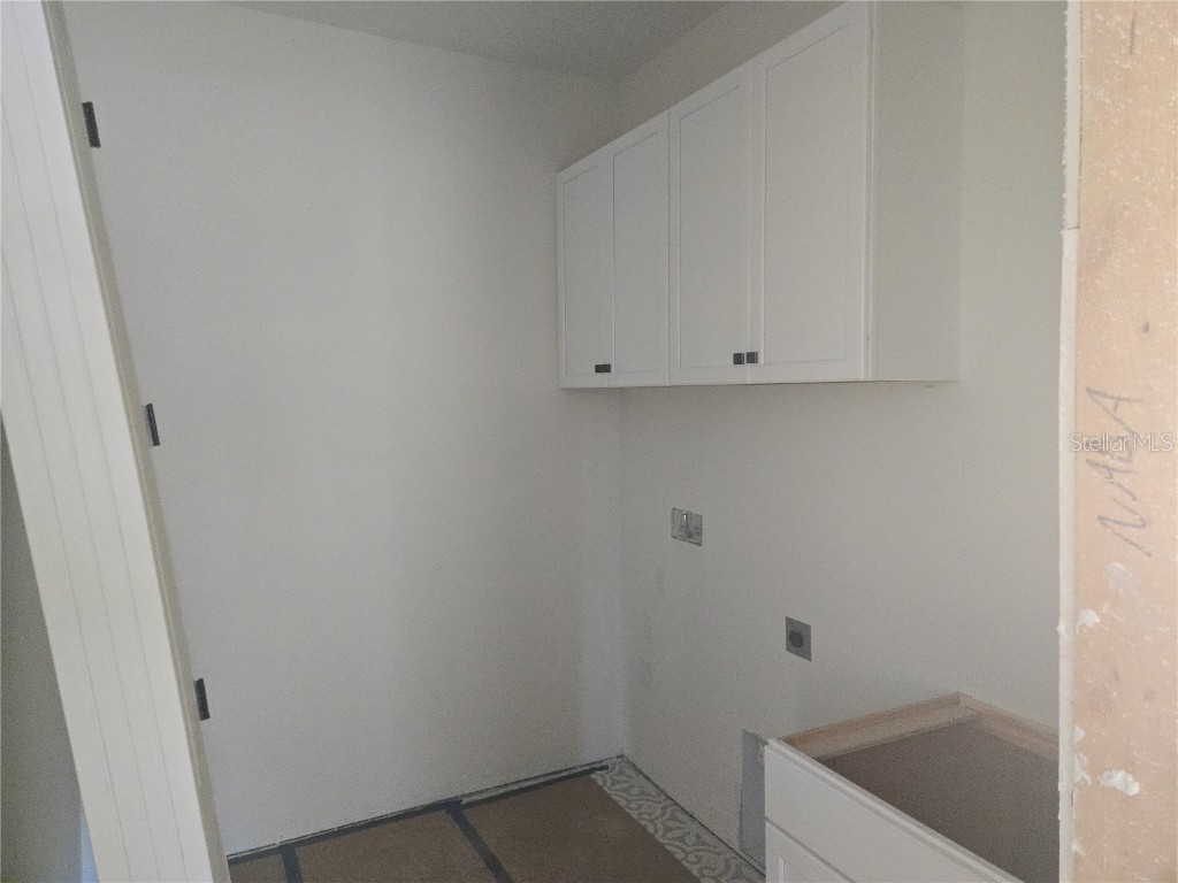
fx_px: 783
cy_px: 442
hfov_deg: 73.9
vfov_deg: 58.9
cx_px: 589
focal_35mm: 23
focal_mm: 5.4
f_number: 1.8
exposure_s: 1/120
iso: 800
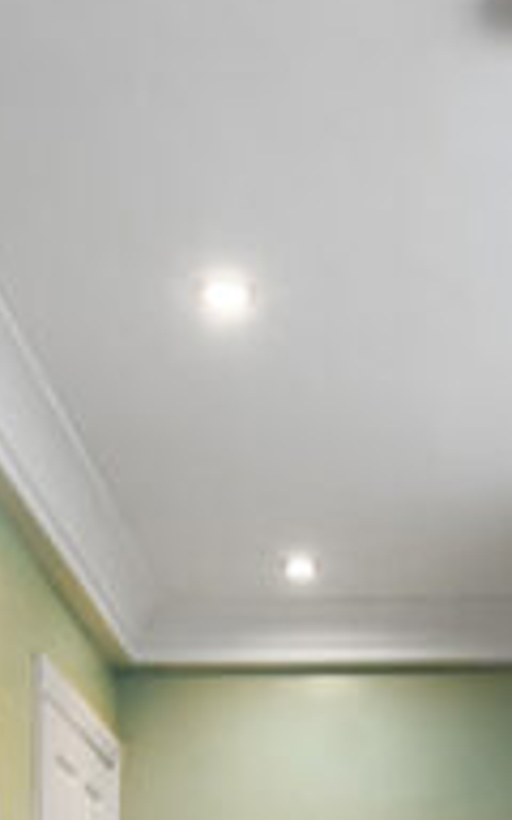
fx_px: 1697
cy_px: 1117
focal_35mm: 76
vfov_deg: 23.4
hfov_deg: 17.1
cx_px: 393
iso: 400
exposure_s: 1/2
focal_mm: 14
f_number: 8
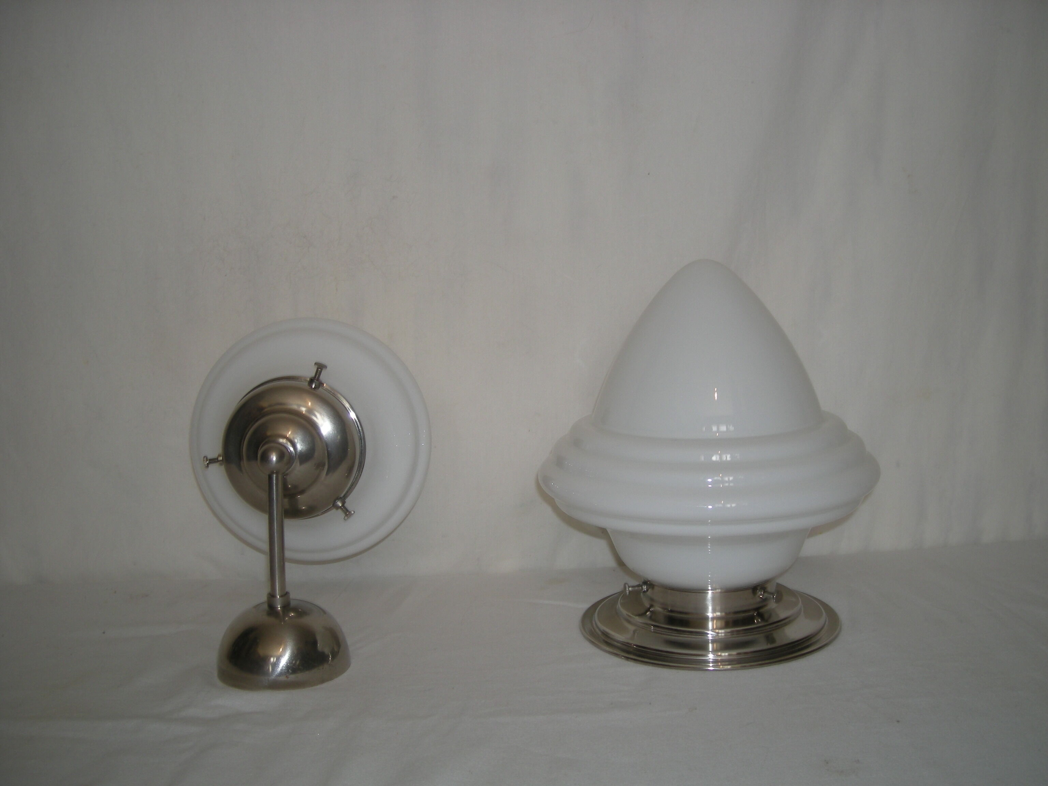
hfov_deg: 52.6
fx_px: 1060
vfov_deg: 40.7
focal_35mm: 35
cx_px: 524
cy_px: 393
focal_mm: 5.7
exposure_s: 1/54.8
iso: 50
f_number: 2.8
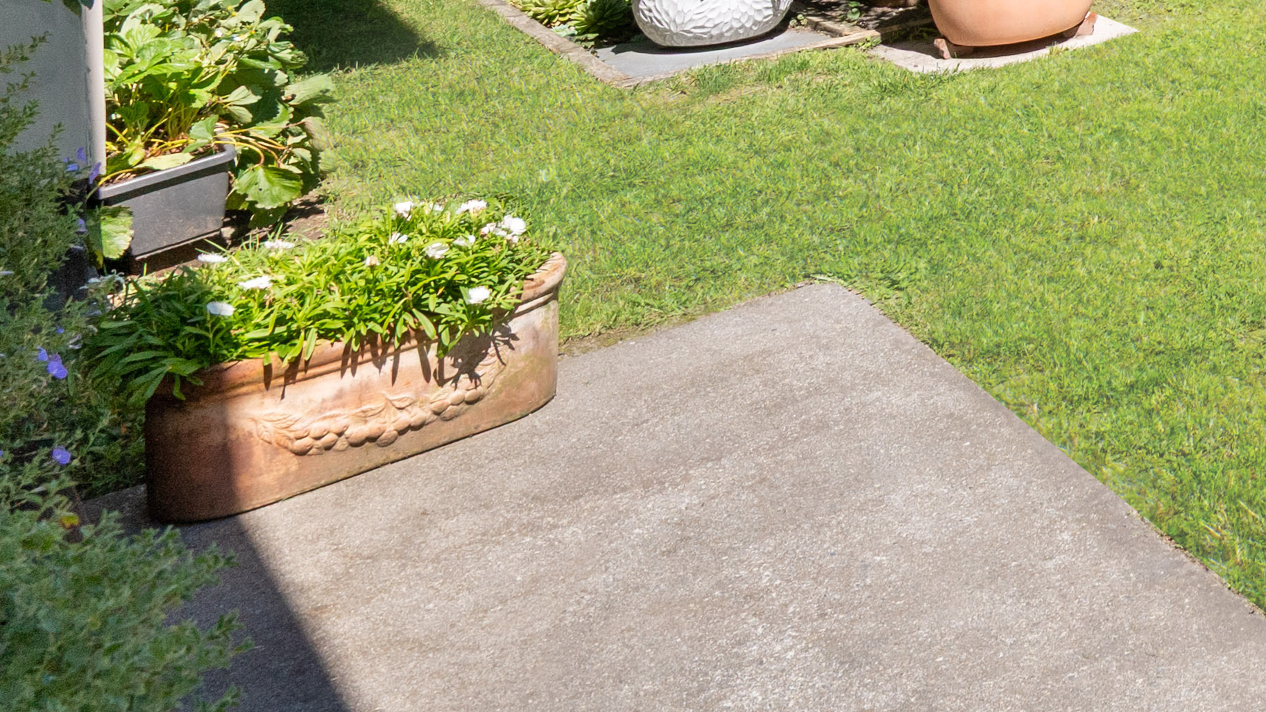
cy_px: -537
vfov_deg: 16.7
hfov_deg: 24.5
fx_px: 2039
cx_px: 2017
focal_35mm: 61
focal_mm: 17.5
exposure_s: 1/500
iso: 320
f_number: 9
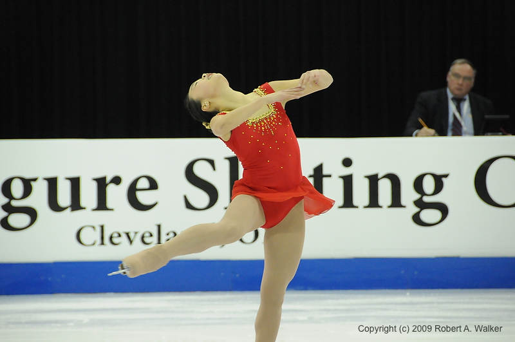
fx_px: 4286
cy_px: 171
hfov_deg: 6.9
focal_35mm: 300
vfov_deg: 4.6
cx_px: 258
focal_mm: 200
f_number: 5.6
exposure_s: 1/500
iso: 3200
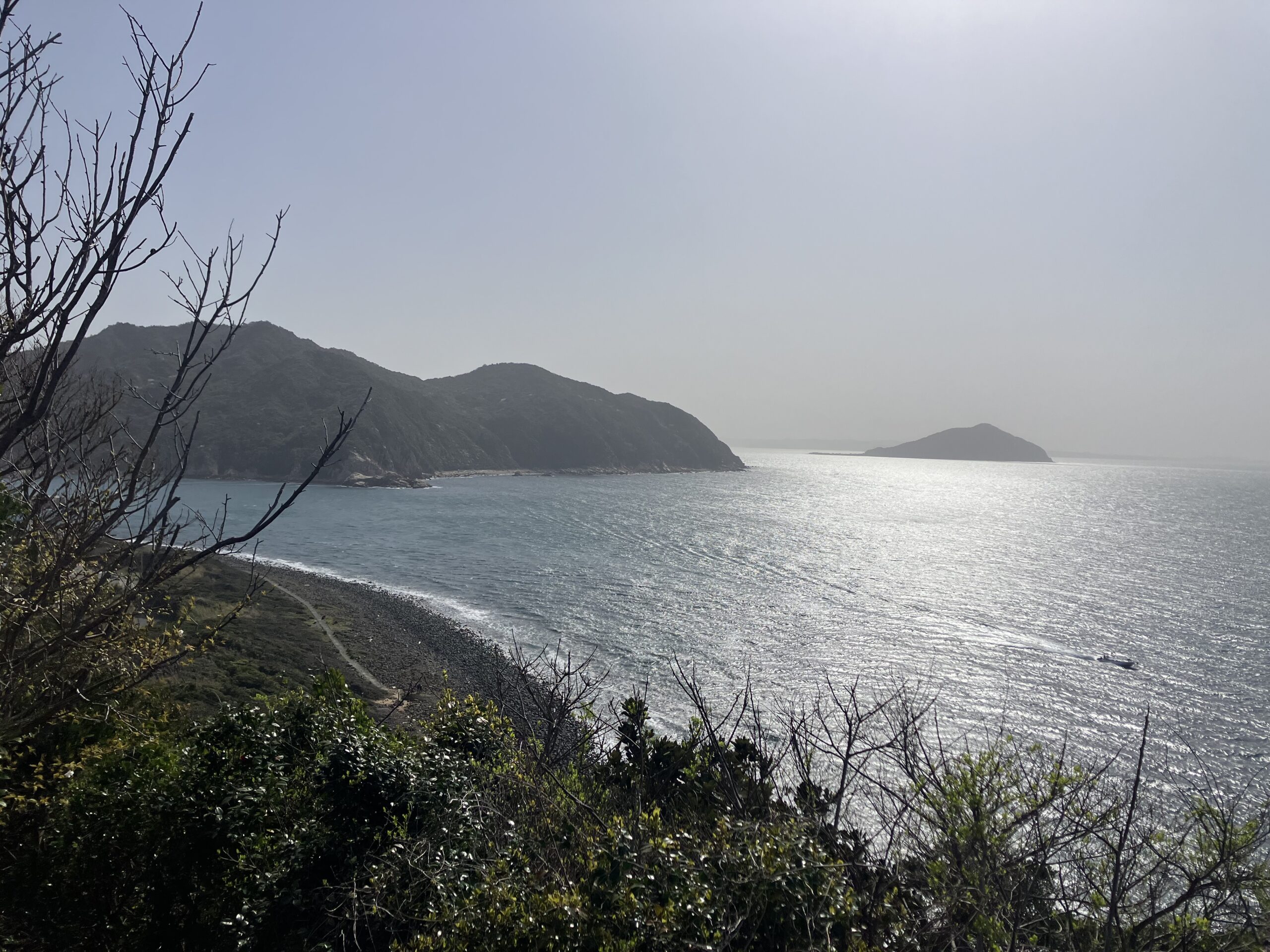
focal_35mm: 28
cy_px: 476
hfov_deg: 63.4
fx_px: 1027
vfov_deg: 49.7
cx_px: 635
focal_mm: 3.99
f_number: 1.8
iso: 32
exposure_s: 1/8130
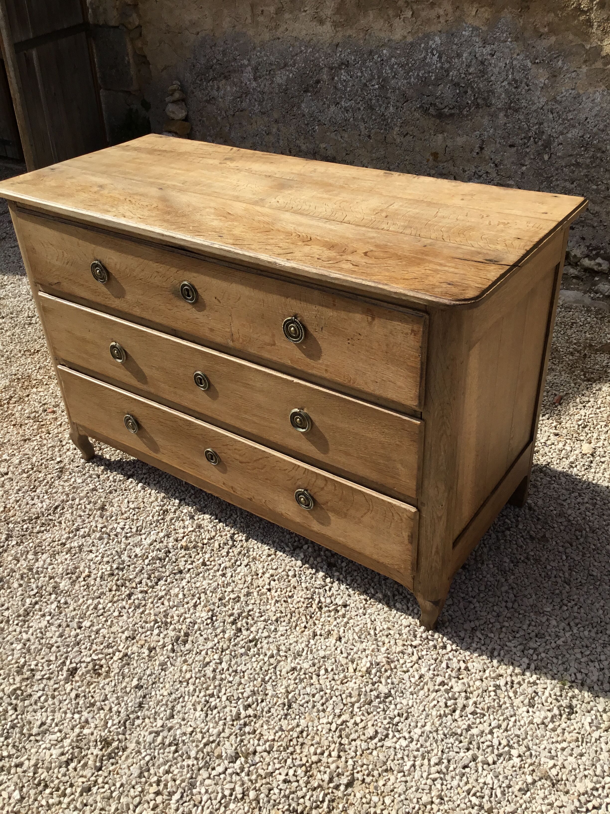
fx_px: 728
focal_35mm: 31
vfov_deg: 58.4
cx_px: 305
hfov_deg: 45.4
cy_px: 407
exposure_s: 1/1733
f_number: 2.4
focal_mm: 3.3
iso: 25
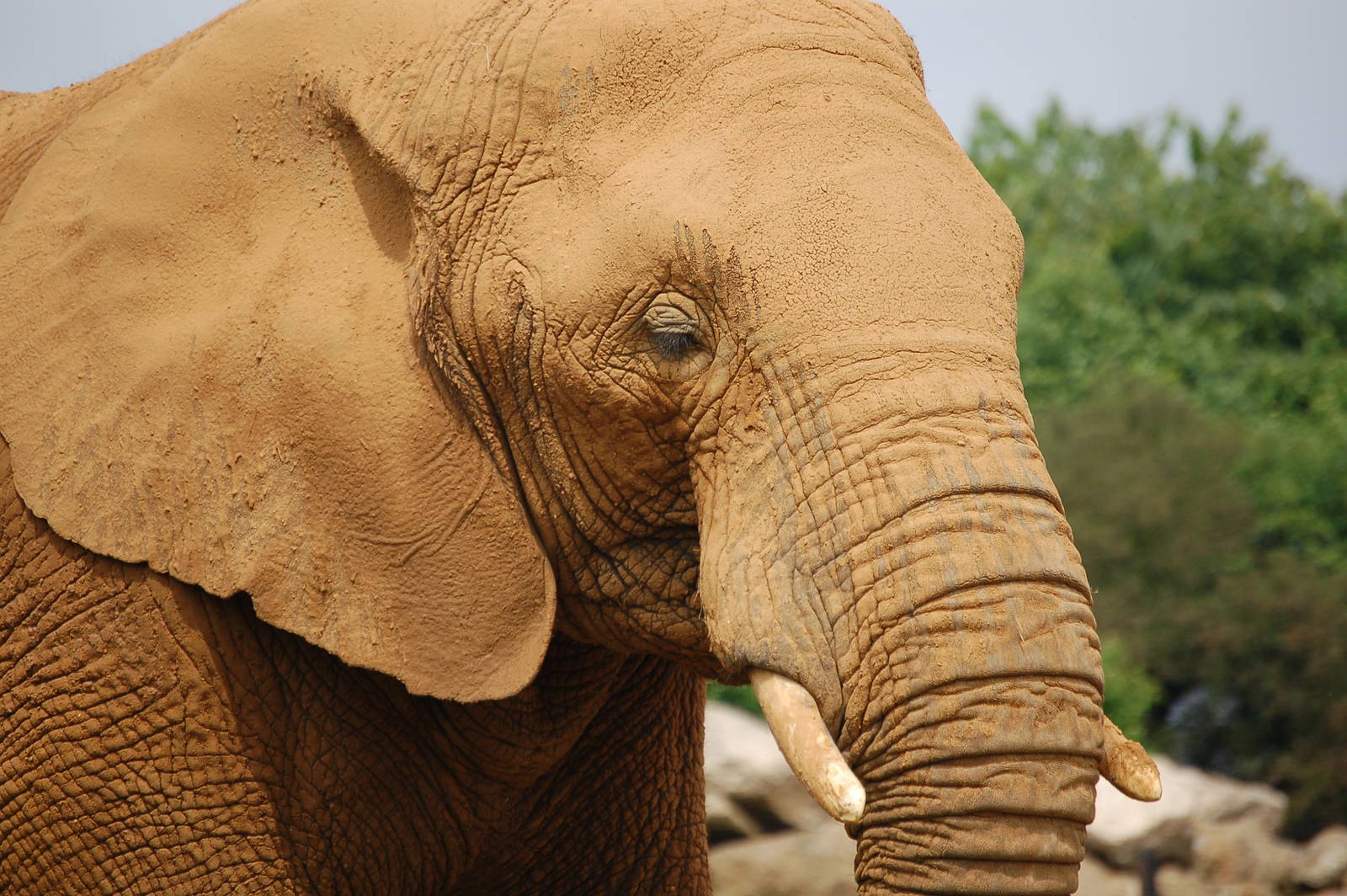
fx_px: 11215
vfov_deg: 4.6
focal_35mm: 300
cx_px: 674
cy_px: 448
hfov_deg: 6.9
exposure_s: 1/1000
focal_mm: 200
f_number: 5.6
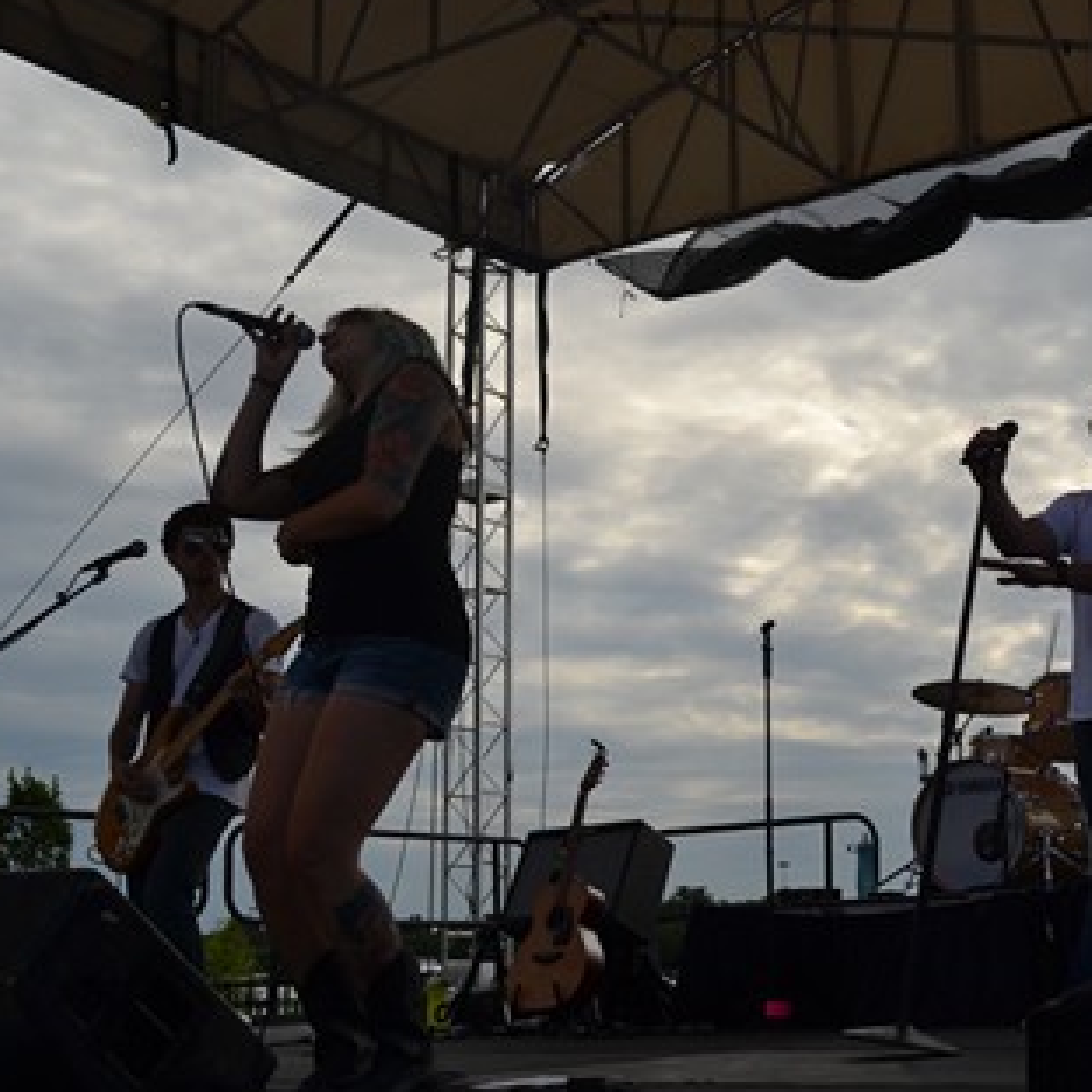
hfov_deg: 30.6
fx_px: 1927
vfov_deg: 31.6
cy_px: 597
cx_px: 924
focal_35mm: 54
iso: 100
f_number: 7.1
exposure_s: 1/200
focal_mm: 24
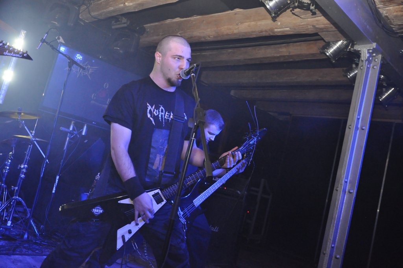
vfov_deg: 36.8
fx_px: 402
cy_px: 134
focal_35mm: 36
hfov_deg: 53.2
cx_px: 202
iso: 2000
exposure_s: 1/250
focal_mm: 24
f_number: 3.8
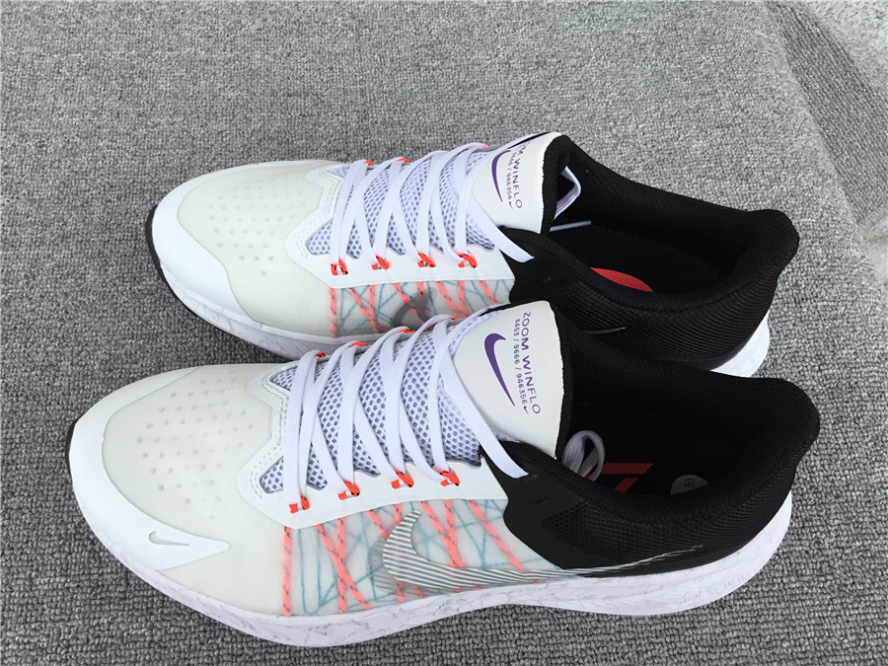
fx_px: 795
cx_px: 444
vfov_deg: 45.4
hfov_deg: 58.4
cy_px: 333
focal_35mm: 31
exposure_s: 1/345
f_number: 2.4
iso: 25
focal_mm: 3.3
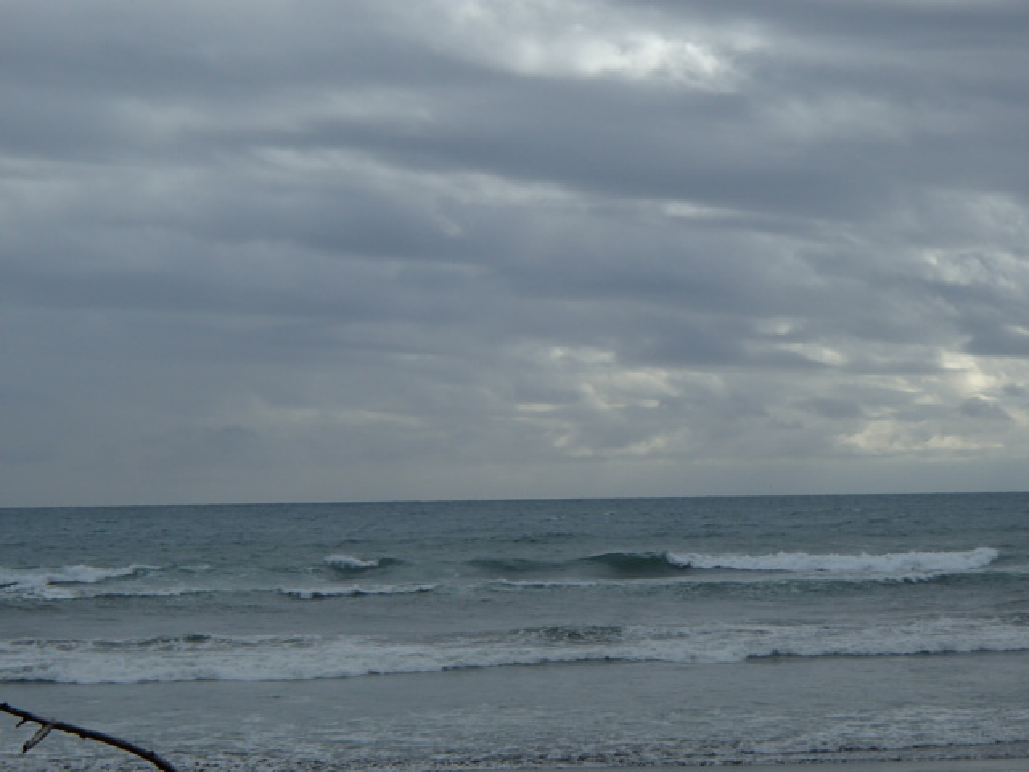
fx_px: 2675
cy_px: 386
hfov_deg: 21.8
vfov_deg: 16.4
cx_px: 514
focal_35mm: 90
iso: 125
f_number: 13
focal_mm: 16.1
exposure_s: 1/160
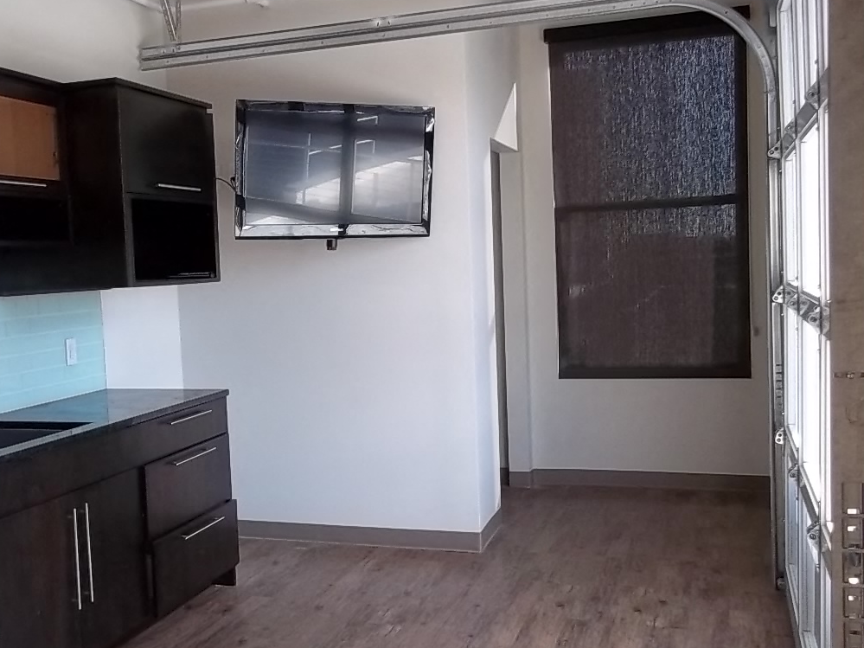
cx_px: 323
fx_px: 1023
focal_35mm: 41
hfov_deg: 45.4
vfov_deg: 35.1
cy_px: 361
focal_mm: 5.7
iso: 80
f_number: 2.9
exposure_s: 1/60
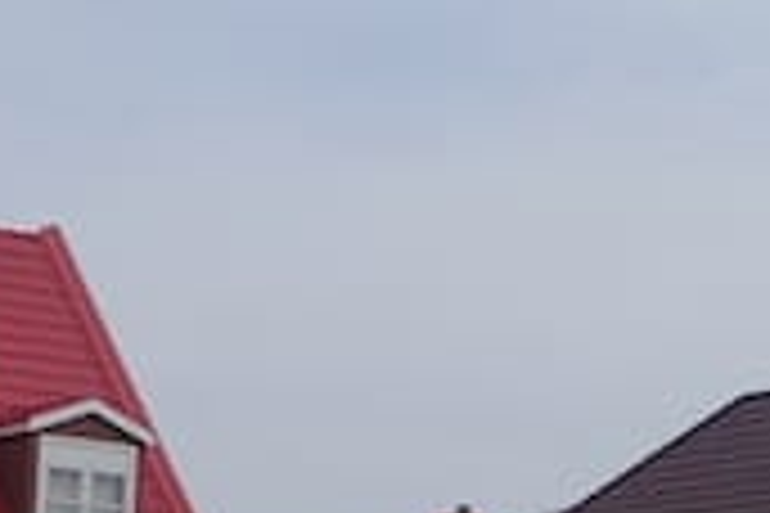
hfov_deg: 10.9
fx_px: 3807
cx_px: 1310
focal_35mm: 178
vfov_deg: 7.7
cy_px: 331
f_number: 5.6
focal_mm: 14.1
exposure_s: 1/100
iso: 125
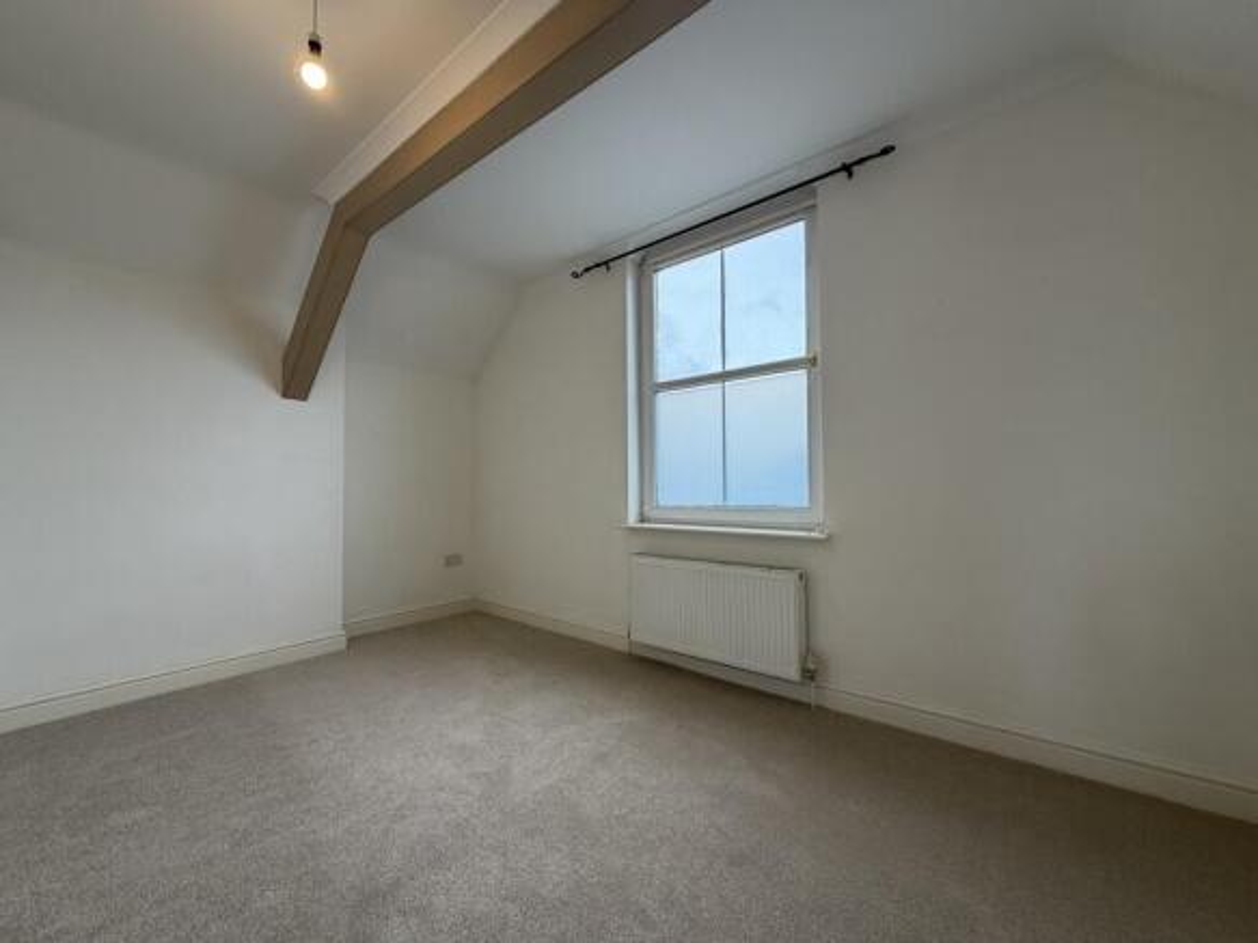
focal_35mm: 14
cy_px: 472
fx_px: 509
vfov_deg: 85.7
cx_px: 629
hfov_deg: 102.1
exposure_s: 1/121
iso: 80
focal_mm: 2.22
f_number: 2.2
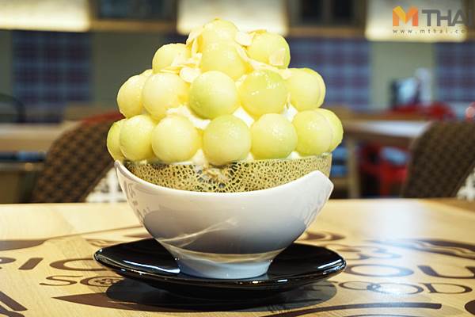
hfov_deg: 27.5
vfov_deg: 18.5
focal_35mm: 74
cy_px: 158
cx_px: 238
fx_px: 970
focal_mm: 49
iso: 1000
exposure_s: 1/15
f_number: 5.6
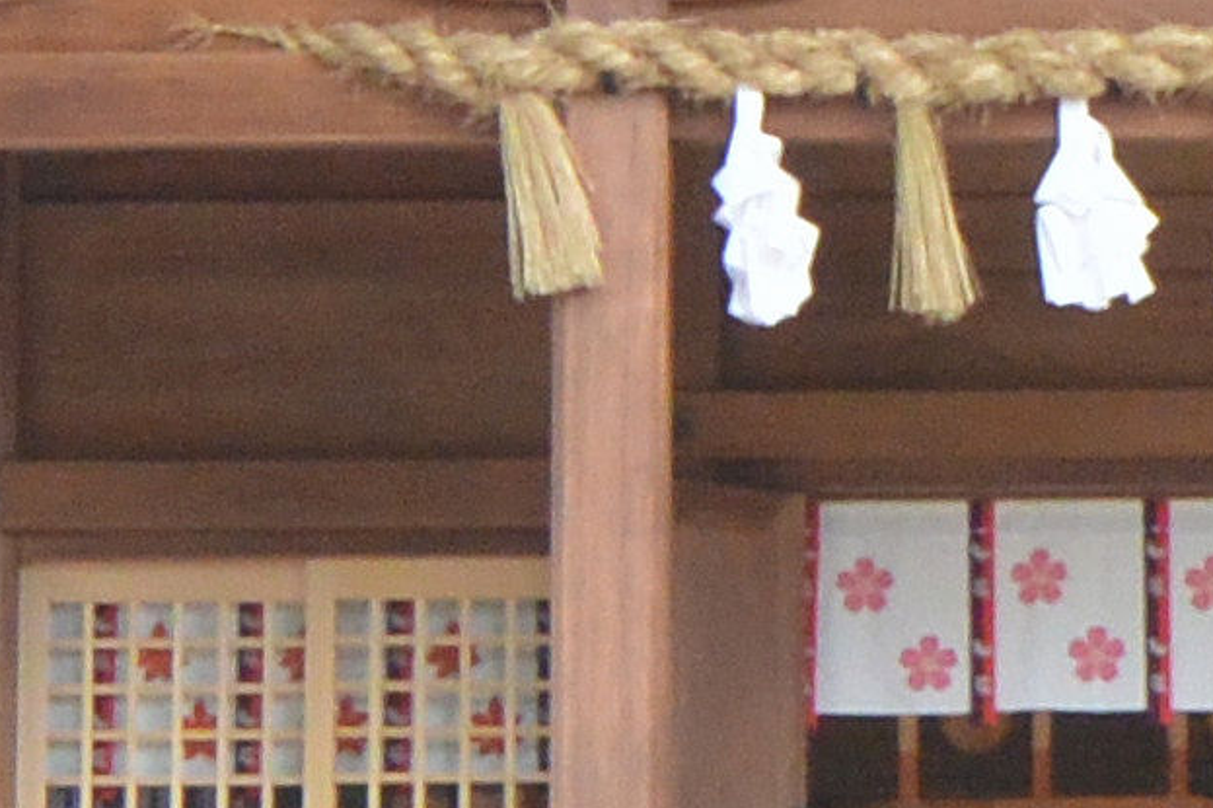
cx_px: 1456
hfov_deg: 7.3
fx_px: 9465
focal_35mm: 281
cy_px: 154
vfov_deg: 4.9
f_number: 4.5
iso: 400
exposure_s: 1/80
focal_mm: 14.4
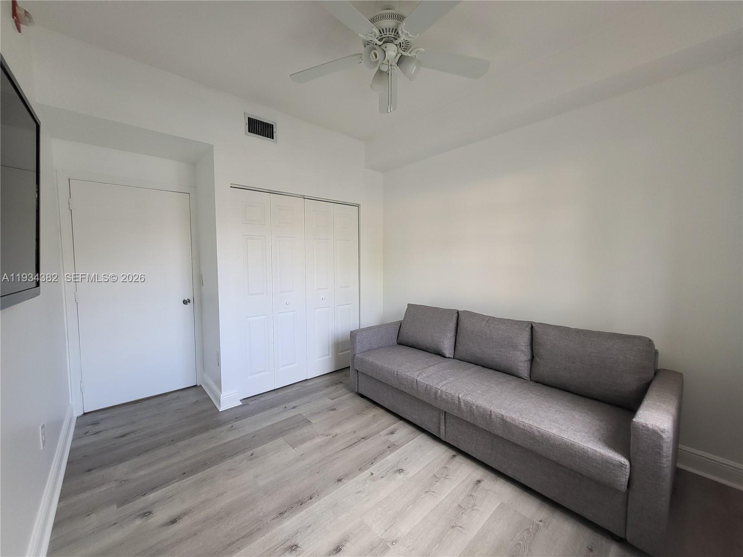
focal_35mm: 13
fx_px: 279
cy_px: 278
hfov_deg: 106.2
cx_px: 372
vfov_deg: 89.9
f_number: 2.2
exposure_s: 1/60
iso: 125
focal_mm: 1.74
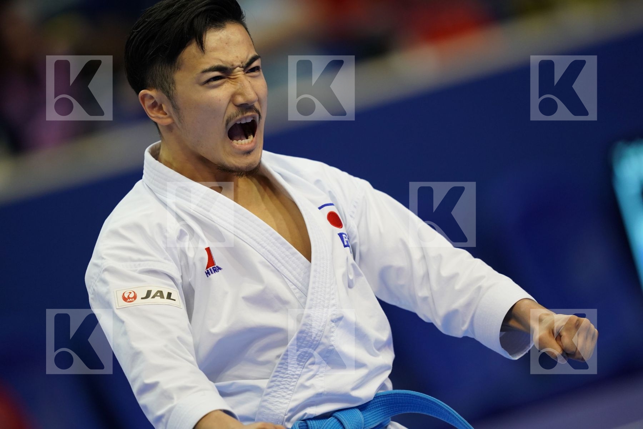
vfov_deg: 3.4
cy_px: 214
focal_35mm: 400
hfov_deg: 5.2
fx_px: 7144
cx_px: 322
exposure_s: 1/500
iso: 2000
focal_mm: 400
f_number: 2.8
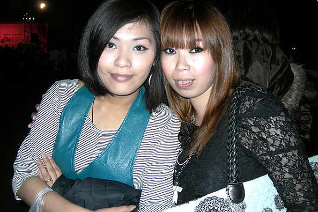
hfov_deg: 48.5
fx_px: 353
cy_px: 114
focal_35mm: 40
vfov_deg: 33.4
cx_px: 158
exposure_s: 1/60.1
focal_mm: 7.8
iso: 50
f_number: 2.8
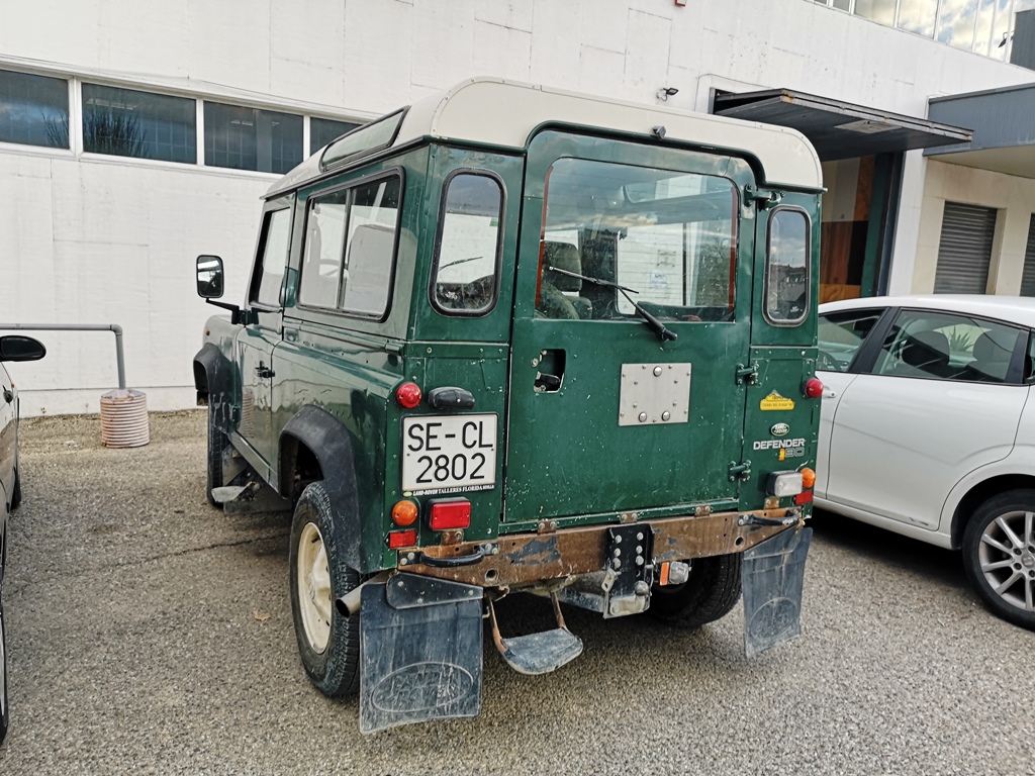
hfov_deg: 65.3
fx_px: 807
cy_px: 388
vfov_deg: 51.4
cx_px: 518
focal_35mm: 27
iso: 64
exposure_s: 1/100
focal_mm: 5.58
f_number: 1.8
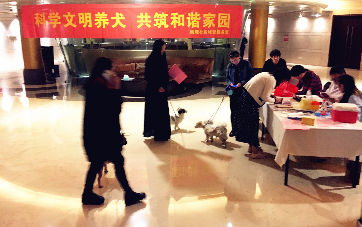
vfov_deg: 40.6
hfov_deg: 61.2
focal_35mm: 31
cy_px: 103
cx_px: 180
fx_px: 306
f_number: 2.2
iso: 400
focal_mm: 4.15
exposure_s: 1/17
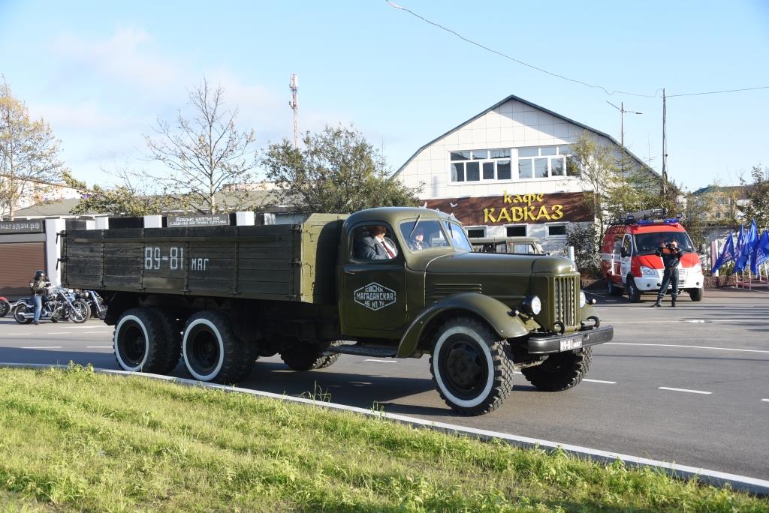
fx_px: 769
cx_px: 384
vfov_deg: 36.9
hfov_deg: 53.1
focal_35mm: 36
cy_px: 256
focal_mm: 36
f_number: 5.6
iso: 500
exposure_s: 1/640
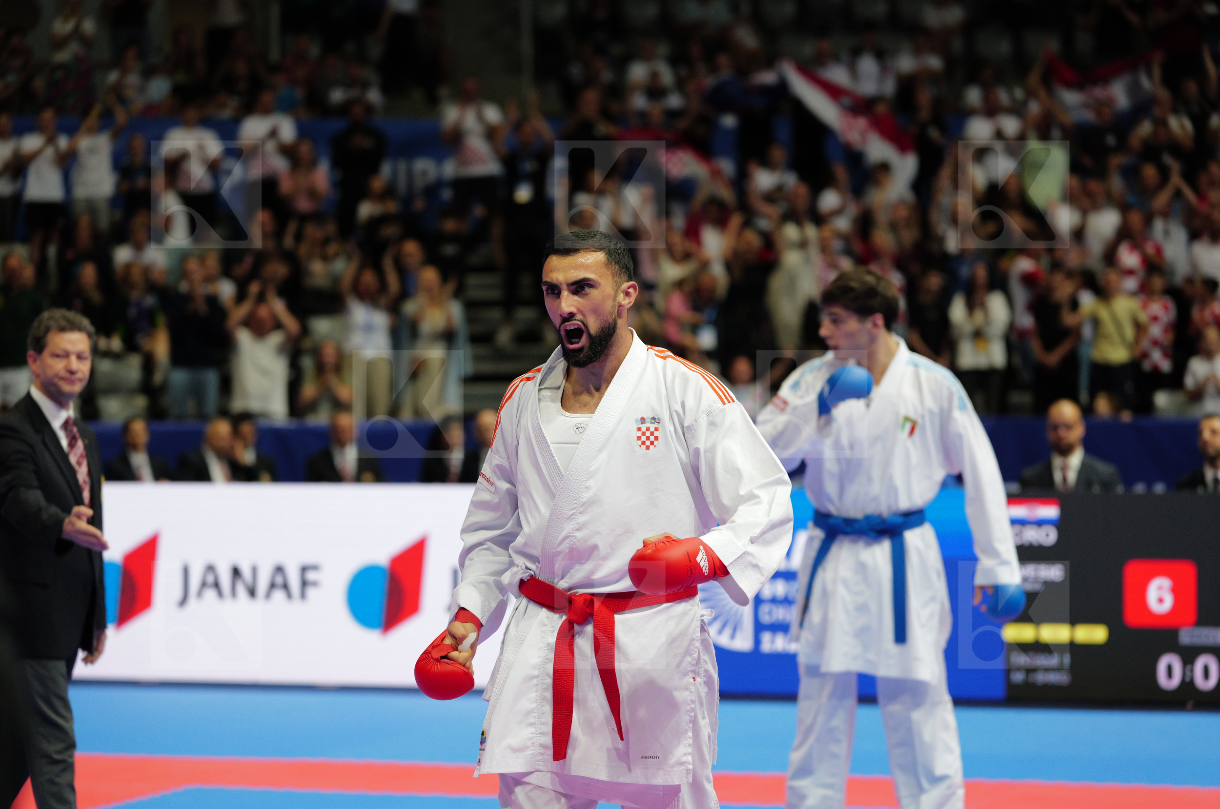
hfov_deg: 18.6
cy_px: 404
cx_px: 610
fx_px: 3722
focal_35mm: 110
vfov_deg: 12.4
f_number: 2.8
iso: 2000
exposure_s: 1/1000
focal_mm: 110
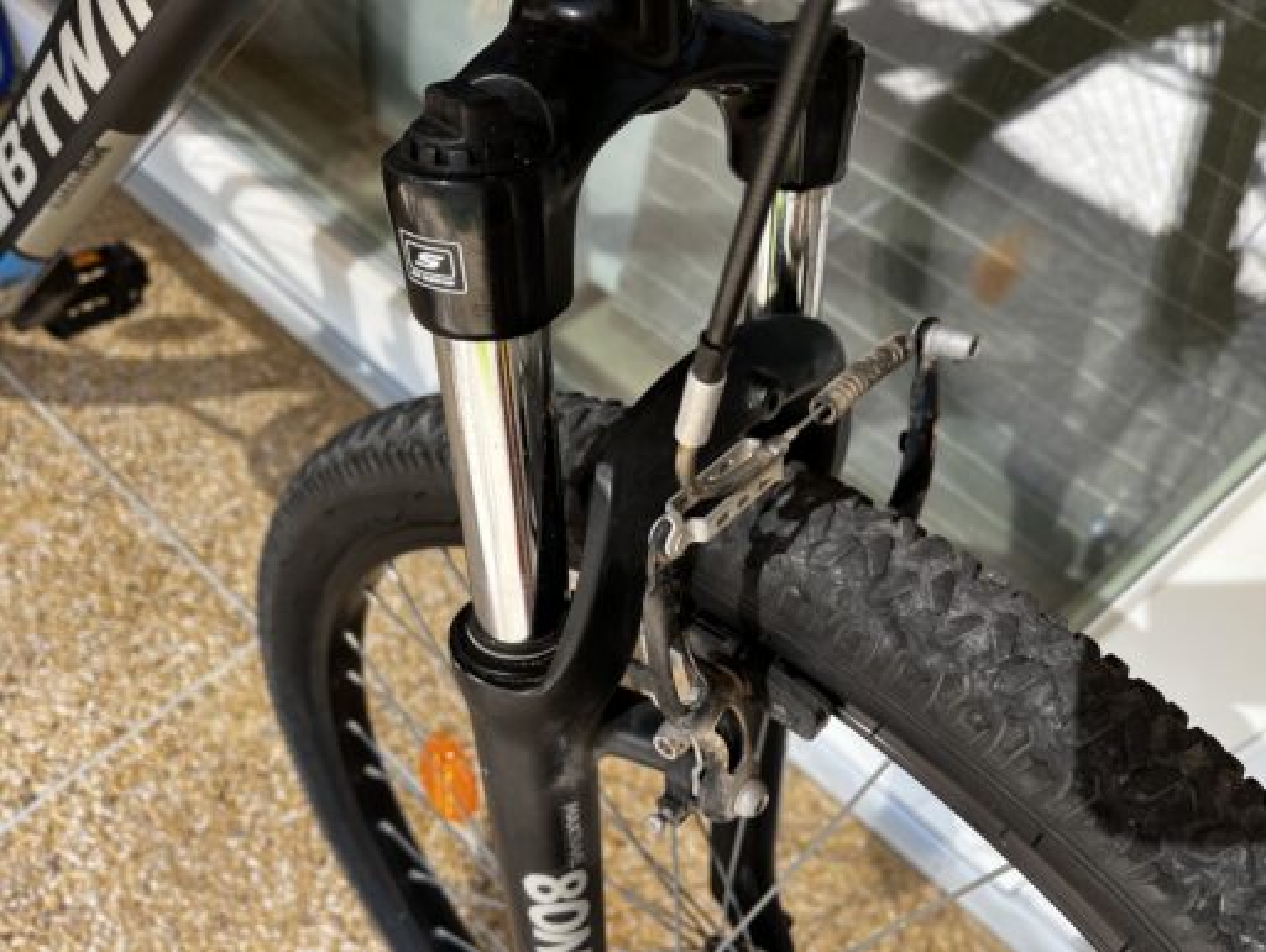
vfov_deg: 53.1
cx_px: 633
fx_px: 952
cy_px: 476
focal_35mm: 26
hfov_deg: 67.3
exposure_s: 1/214
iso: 40
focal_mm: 5.1
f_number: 1.6
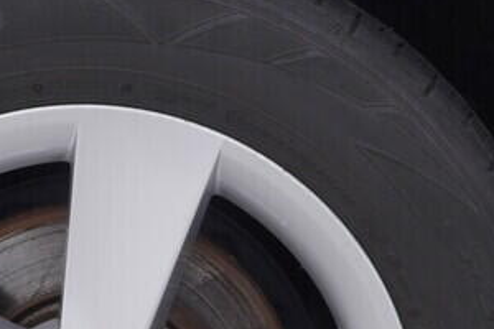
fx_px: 1688
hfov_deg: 16.5
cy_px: 382
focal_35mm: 123
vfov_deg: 11.0
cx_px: 105
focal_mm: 24
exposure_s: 1/80
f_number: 4
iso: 125
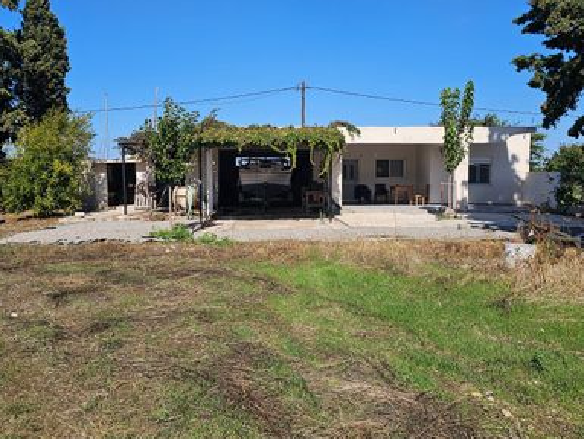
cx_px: 285
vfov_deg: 39.7
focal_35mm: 36
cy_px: 210
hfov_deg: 51.3
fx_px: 608
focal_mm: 6.3
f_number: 1.7
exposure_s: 1/1067
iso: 10
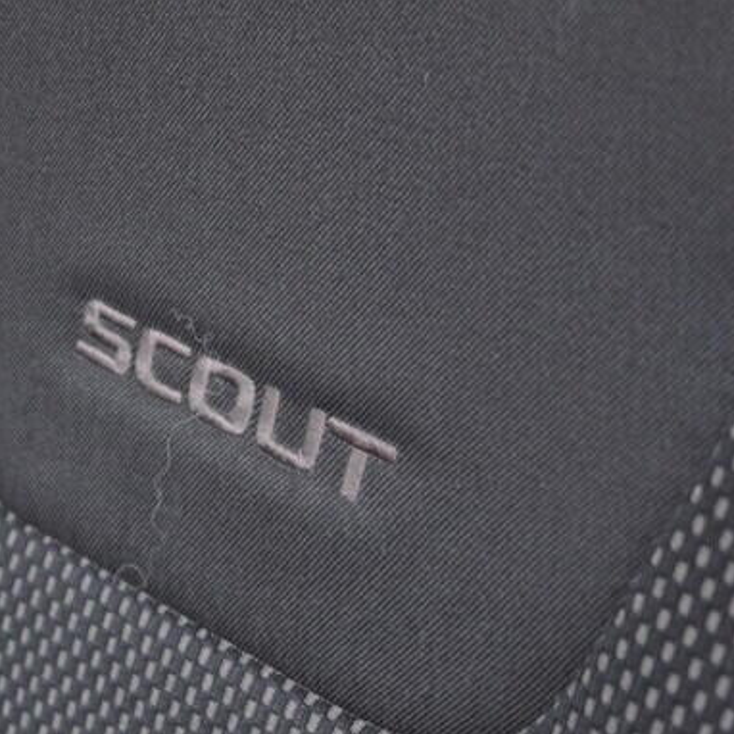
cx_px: 242
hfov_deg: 21.1
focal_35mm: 82
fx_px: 1967
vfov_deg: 21.0
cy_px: 501
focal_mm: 24
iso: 640
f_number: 2.8
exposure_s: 1/40
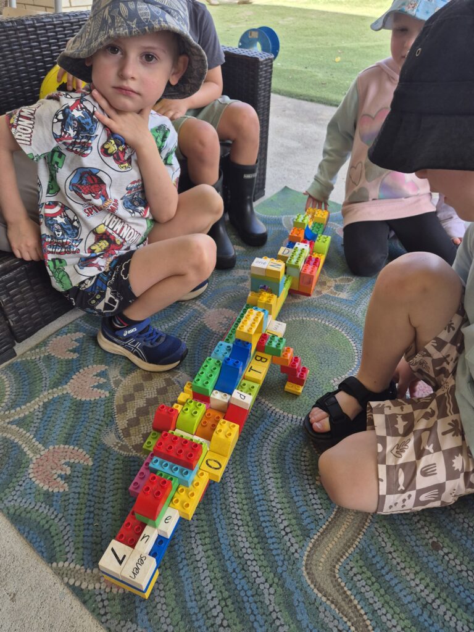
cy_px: 316
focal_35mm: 23
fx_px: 420
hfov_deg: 58.9
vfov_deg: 73.9
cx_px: 237
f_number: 1.8
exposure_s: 1/197
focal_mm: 5.4
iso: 25
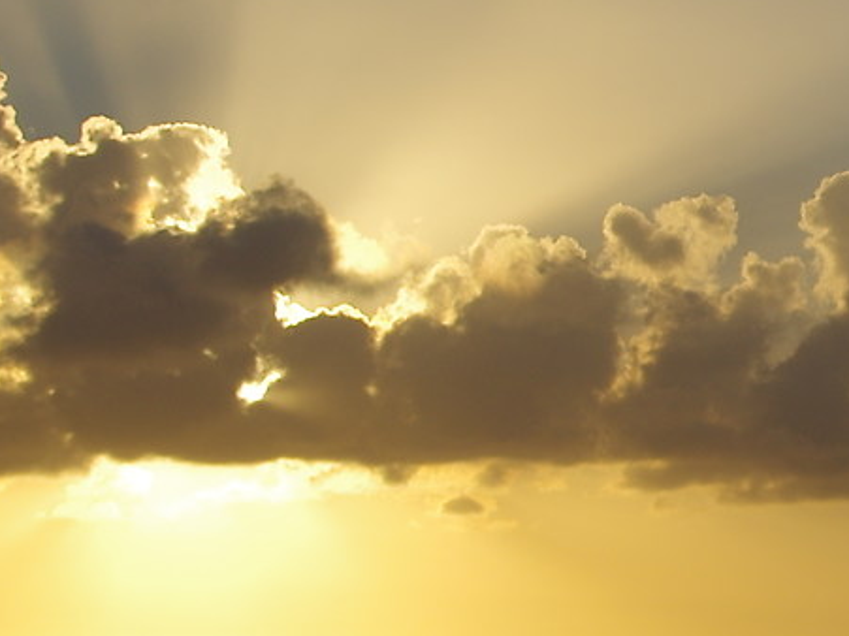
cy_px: 167
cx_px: 1220
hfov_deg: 10.4
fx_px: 4512
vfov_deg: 8.1
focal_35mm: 184
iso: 100
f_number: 5
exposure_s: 1/1000
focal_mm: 24
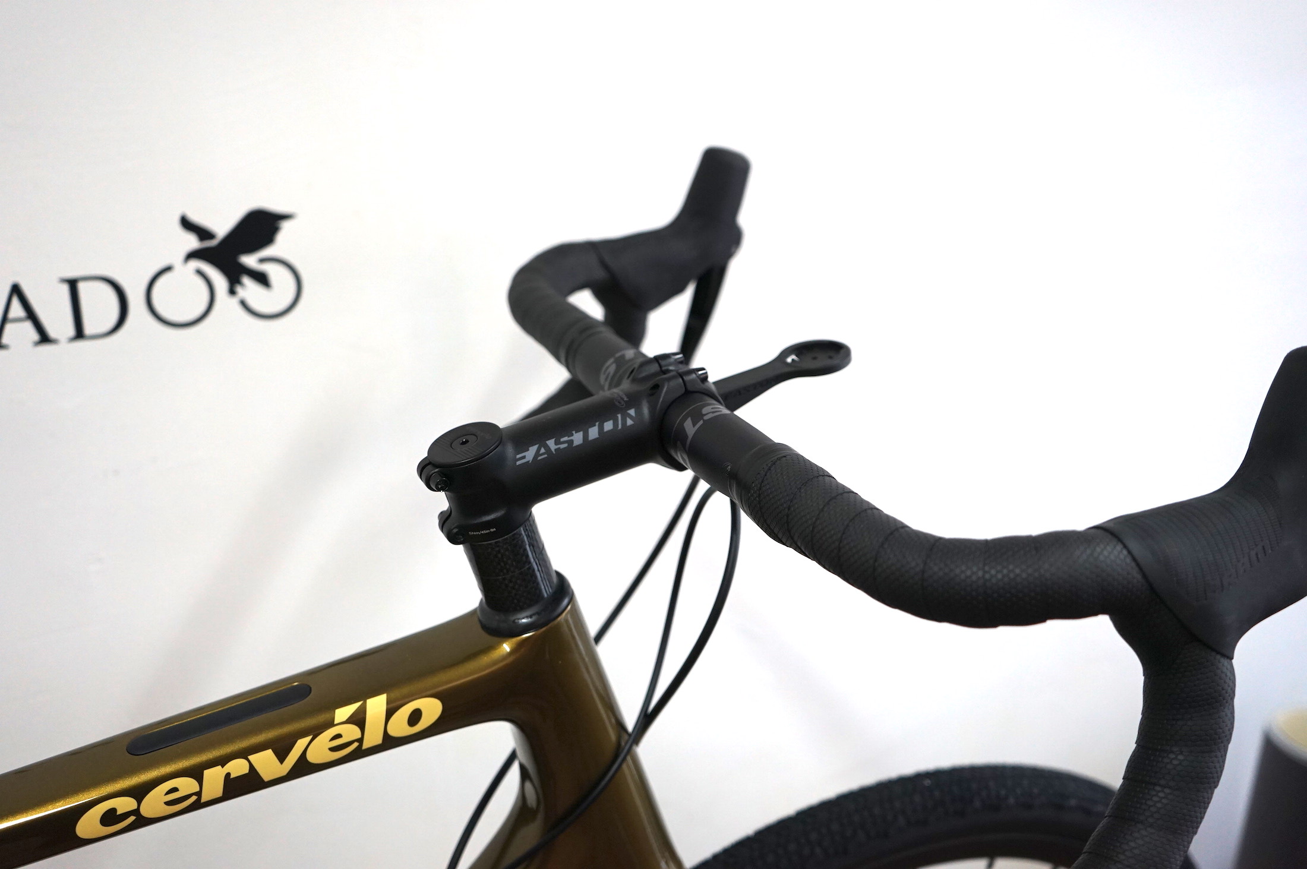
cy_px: 434
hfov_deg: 55.8
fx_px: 1233
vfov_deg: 38.8
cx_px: 654
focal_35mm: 34
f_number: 4
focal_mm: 34
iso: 1000
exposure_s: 1/160
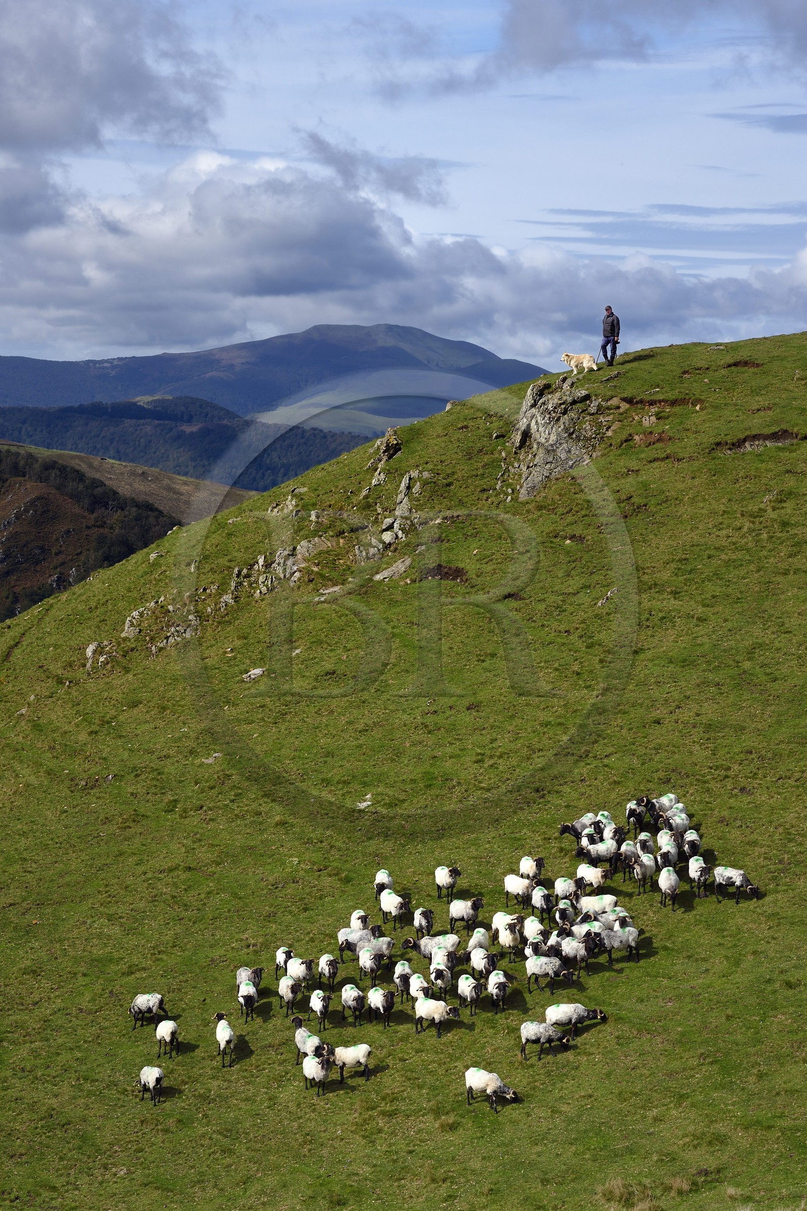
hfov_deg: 12.4
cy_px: 606
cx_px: 404
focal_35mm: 110
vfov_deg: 18.6
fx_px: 3702
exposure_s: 1/250
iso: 200
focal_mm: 110
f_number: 14
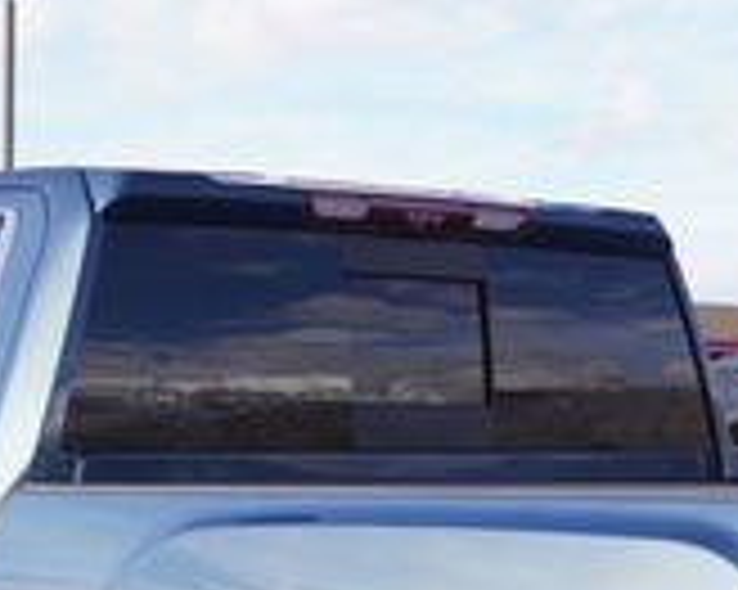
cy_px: 851
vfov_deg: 12.2
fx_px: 2641
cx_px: 518
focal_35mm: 121
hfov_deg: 15.9
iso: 100
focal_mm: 22
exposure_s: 1/160
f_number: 6.3
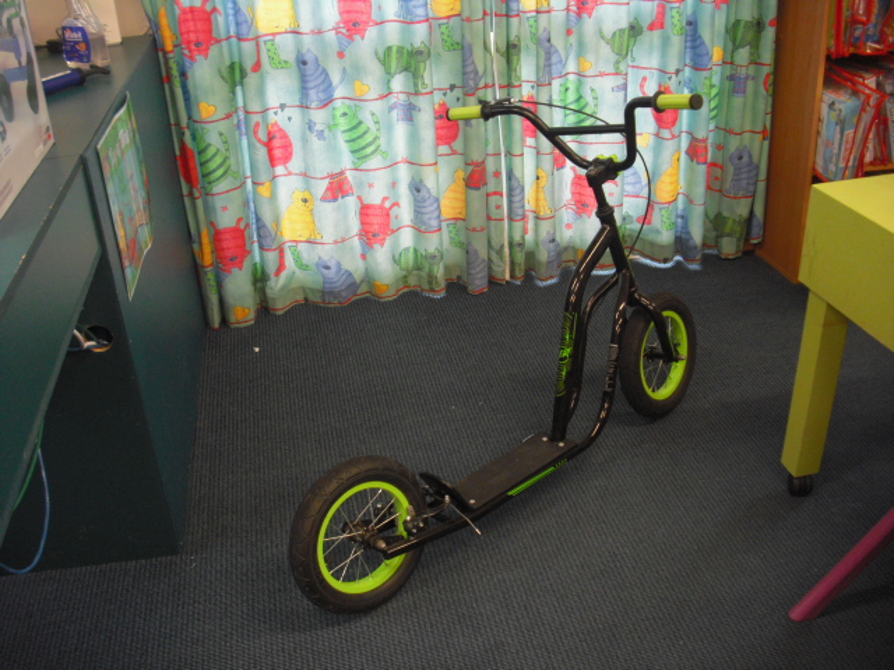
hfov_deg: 49.0
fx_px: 981
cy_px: 335
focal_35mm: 38
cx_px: 447
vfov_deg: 37.7
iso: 200
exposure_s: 1/80
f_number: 2.8
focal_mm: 6.2
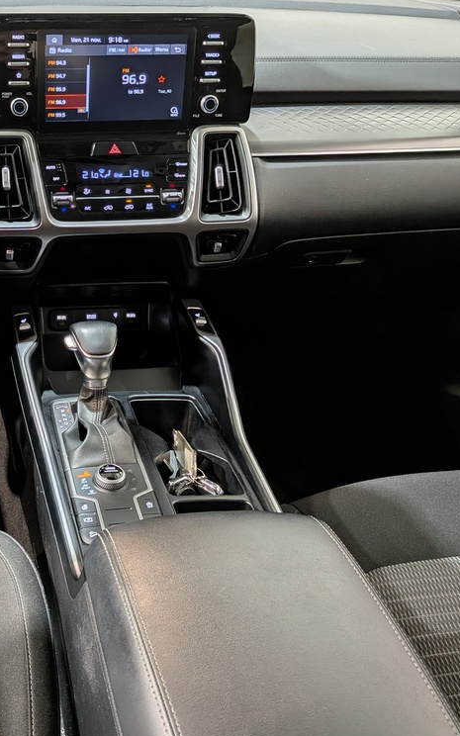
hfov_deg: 34.2
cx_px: 45
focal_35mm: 35
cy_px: 362
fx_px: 702
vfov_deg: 55.3
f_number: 1.7
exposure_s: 1/42
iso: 54
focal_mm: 4.53
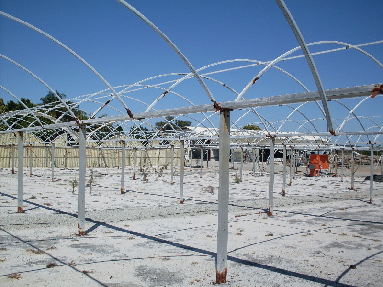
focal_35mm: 38
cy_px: 144
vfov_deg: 37.7
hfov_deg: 49.0
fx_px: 420
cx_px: 192
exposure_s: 1/500
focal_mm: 6.3
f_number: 8.4
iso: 80
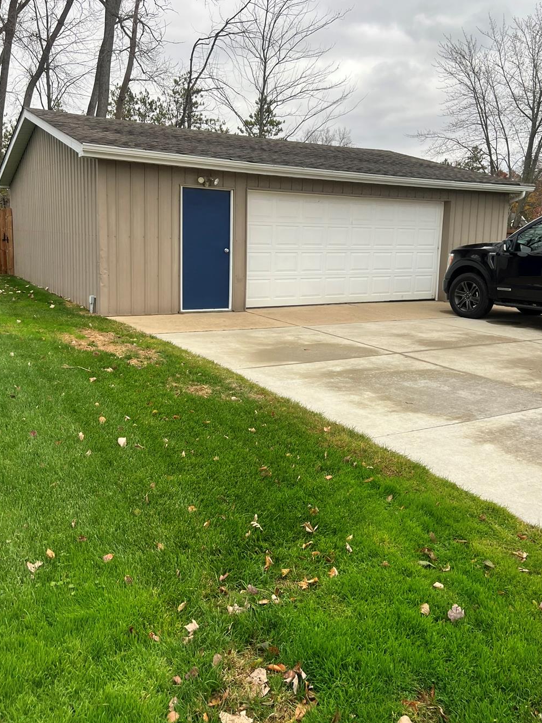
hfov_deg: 46.8
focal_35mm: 30
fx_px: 626
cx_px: 280
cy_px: 335
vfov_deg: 59.9
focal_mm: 5.7
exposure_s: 1/466
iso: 50
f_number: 1.5
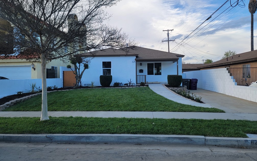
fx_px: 182
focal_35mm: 26
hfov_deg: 70.4
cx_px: 126
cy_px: 73
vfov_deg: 47.5
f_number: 1.8
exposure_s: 1/239
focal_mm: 6.7
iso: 16
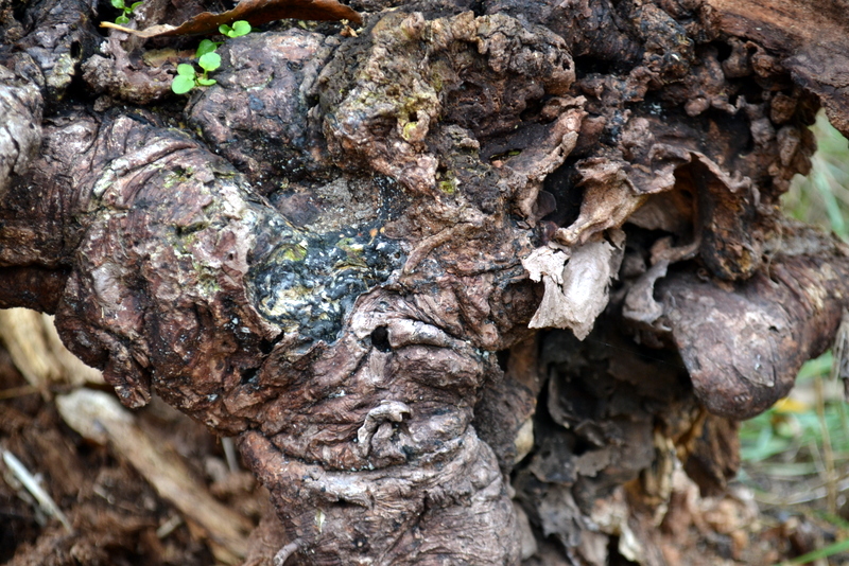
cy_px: 283
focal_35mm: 78
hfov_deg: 26.0
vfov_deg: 17.5
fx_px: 1840
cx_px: 424
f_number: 5.6
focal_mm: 52
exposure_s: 1/60
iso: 500
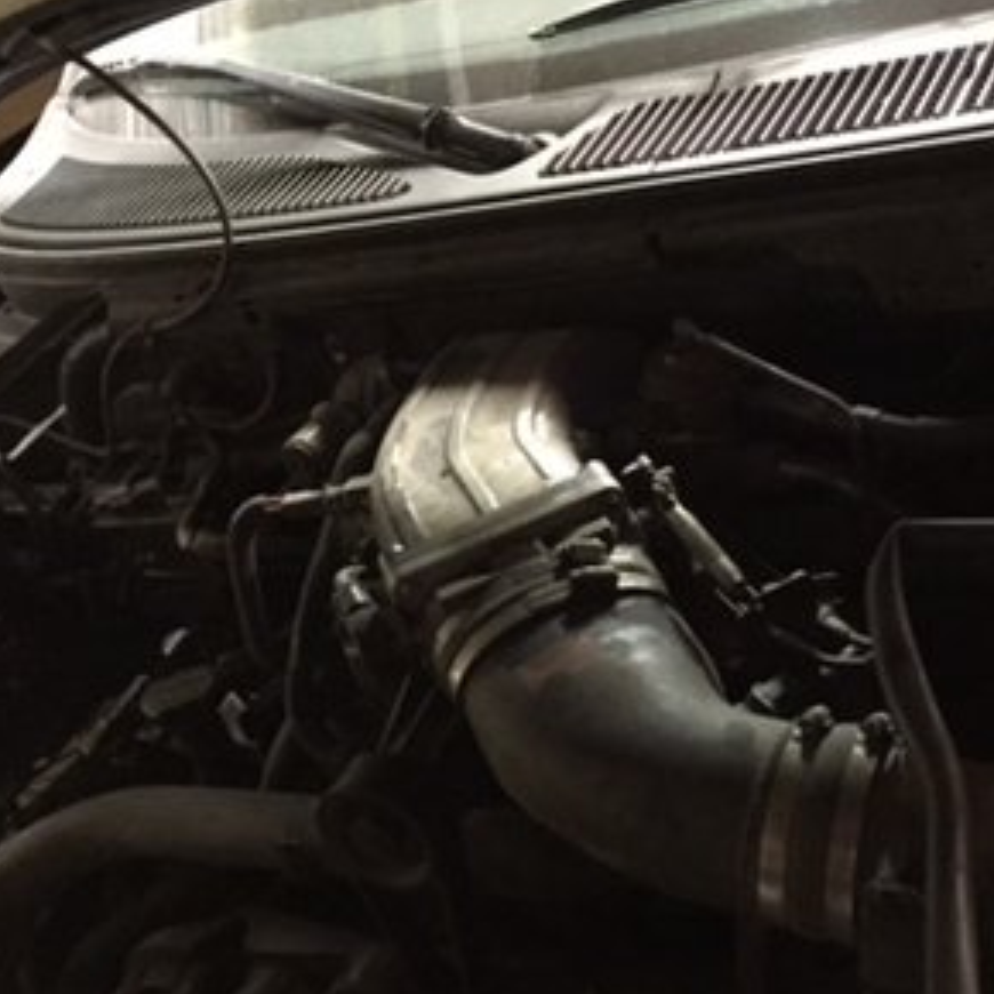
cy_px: 624
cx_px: 624
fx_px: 1722
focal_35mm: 53
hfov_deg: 32.0
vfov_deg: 32.0
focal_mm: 4.15
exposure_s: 1/15
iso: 1250
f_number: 2.2
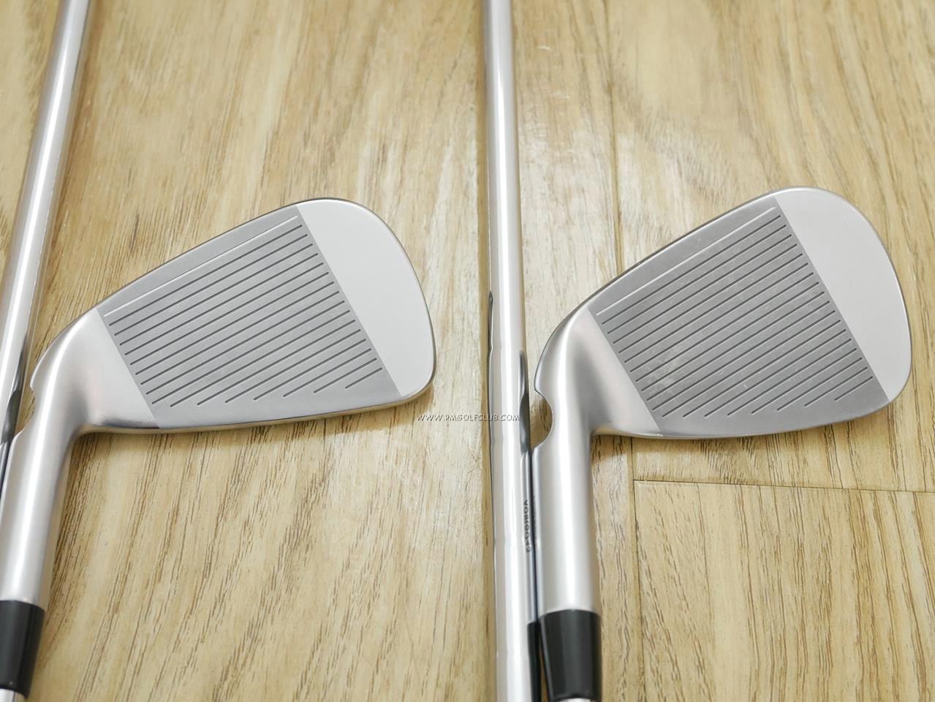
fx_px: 1351
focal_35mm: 50
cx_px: 468
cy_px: 351
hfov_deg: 38.2
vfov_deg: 29.1
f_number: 4.5
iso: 1600
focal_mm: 25
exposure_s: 1/60
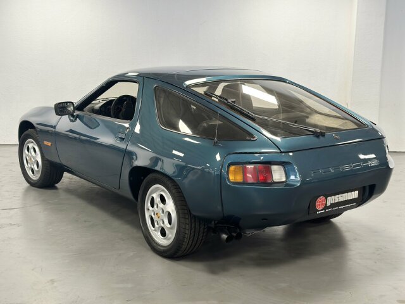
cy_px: 152
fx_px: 562
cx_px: 202
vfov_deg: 30.3
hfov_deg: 39.7
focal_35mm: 48
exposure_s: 1/50
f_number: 1.78
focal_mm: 6.86
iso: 125
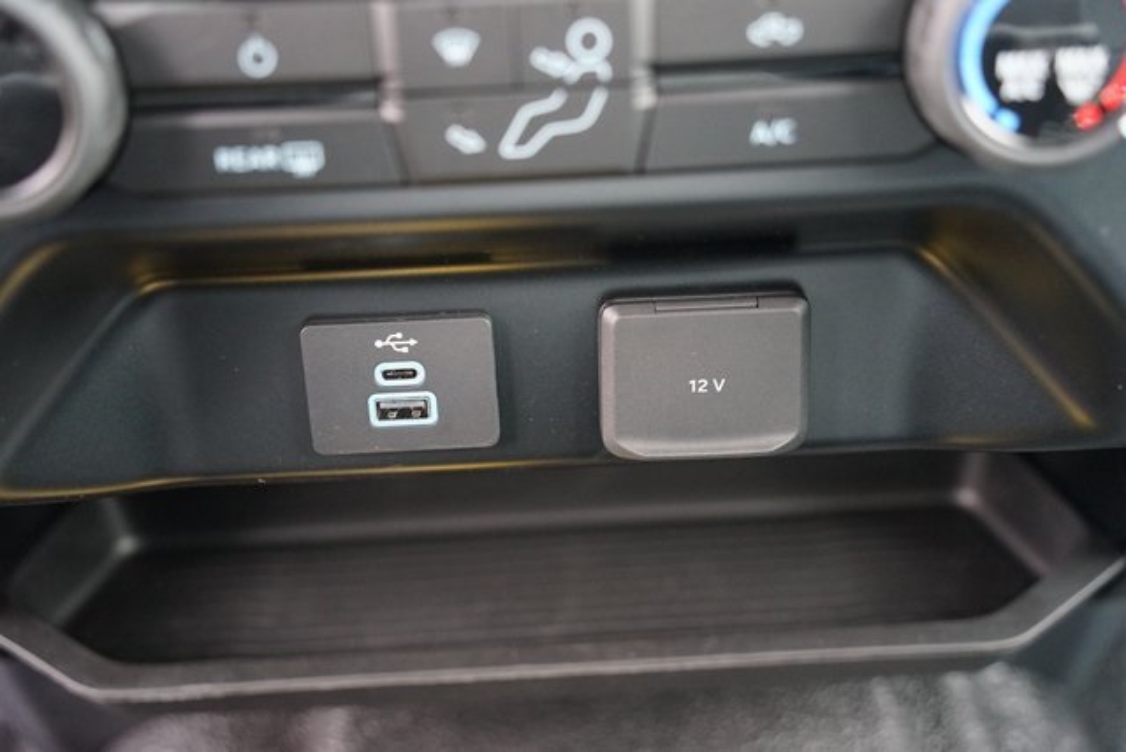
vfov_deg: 28.1
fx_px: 1502
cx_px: 563
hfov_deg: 41.1
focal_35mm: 48
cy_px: 376
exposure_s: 1/60
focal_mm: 48
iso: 4000
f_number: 3.5
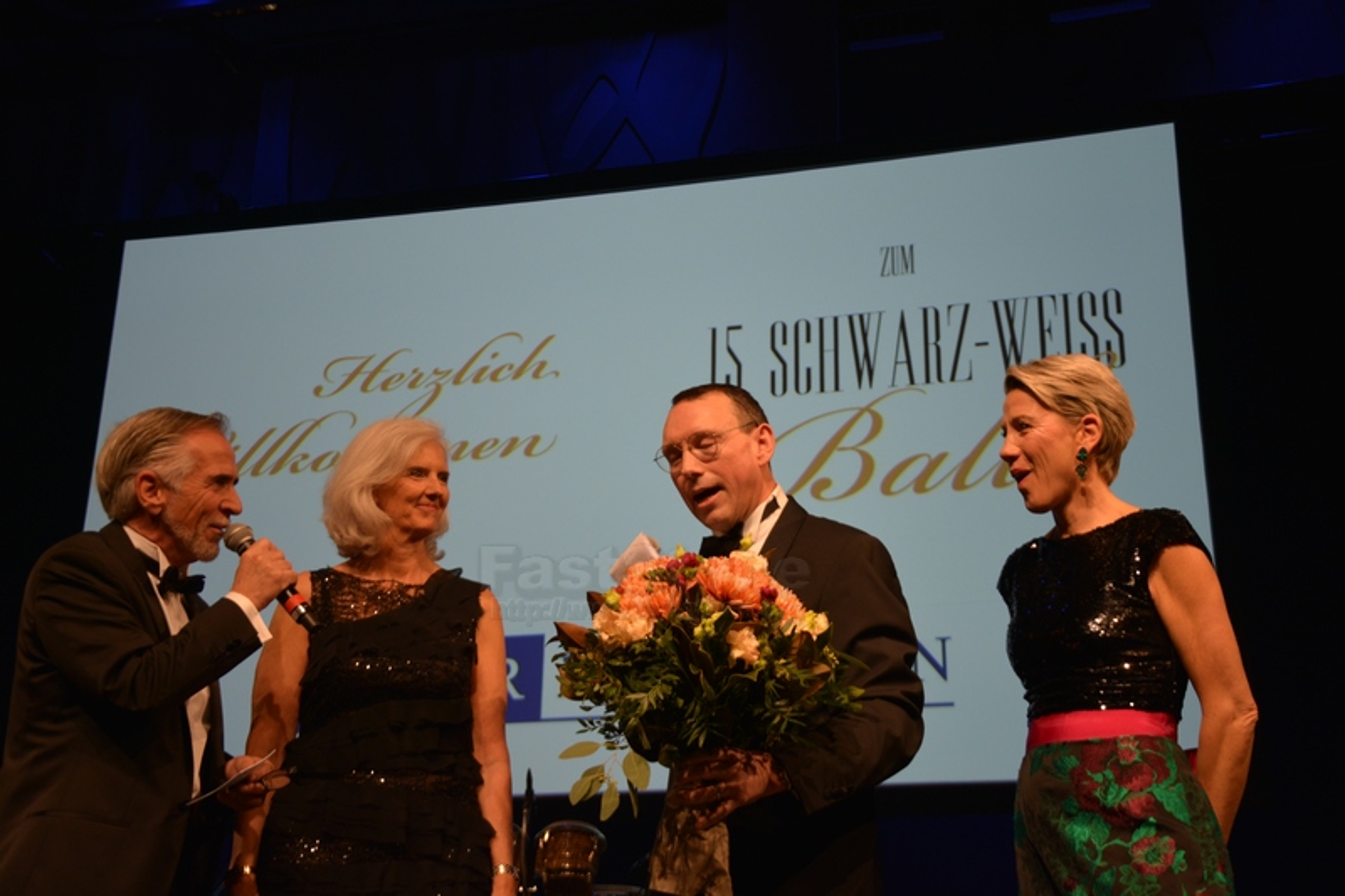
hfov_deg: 41.1
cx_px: 672
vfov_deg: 28.1
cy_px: 448
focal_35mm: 48
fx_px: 1793
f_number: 4.2
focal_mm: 32
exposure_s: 1/125
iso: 400
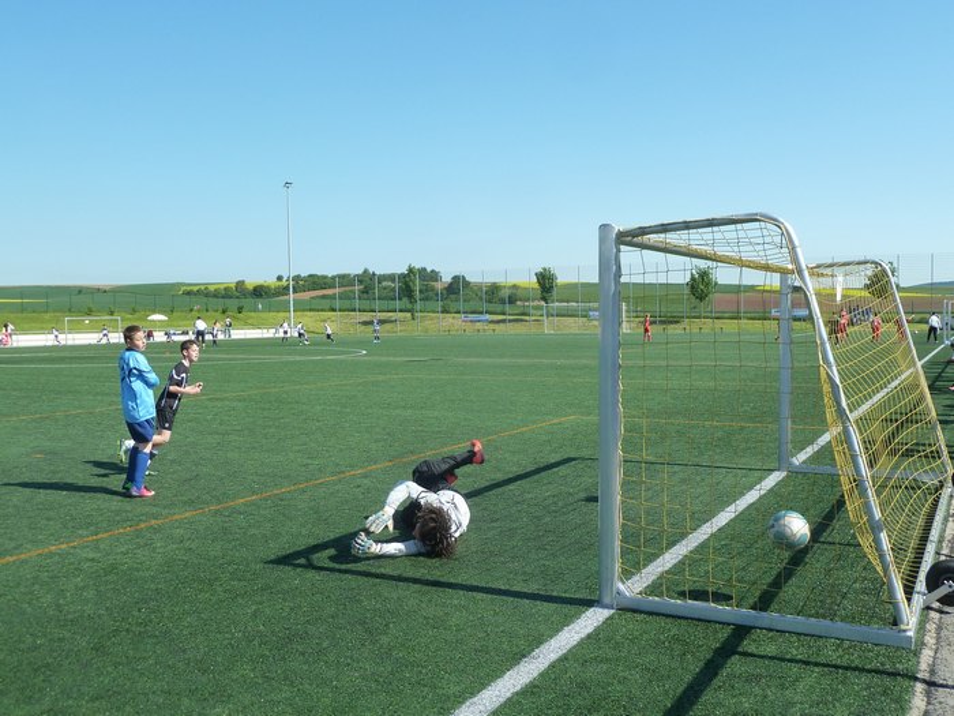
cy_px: 358
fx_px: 965
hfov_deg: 52.6
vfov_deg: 40.7
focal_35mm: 35
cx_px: 477
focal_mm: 5.7
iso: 125
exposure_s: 1/500
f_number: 4
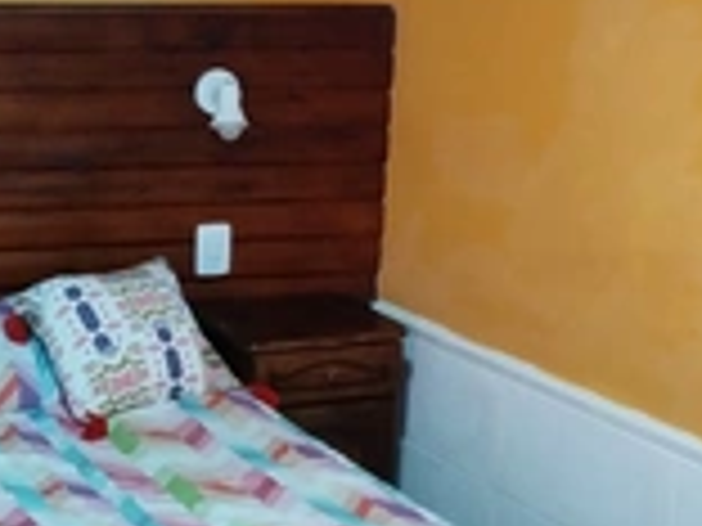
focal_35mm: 79
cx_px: 54
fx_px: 1602
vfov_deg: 18.6
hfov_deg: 24.0
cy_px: 207
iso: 1666
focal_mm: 4.27
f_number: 1.8
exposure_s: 1/20
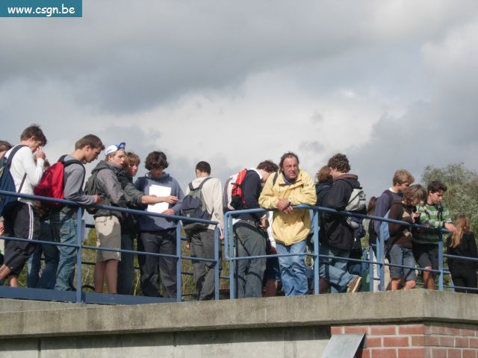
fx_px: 1560
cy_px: 179
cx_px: 239
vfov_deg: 13.1
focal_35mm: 113
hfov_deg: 17.4
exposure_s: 1/767
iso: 64
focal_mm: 23.4
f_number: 4.9
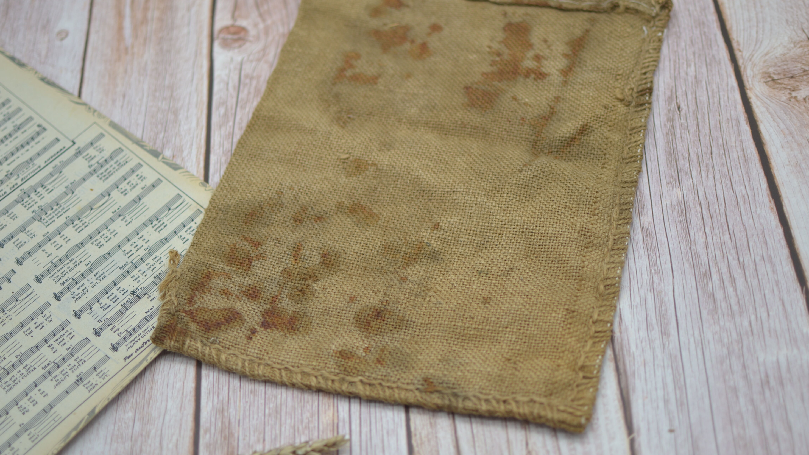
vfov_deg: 21.6
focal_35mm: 56
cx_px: 404
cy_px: 191
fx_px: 1191
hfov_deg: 37.5
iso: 100
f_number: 1.8
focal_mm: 35
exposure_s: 1/500
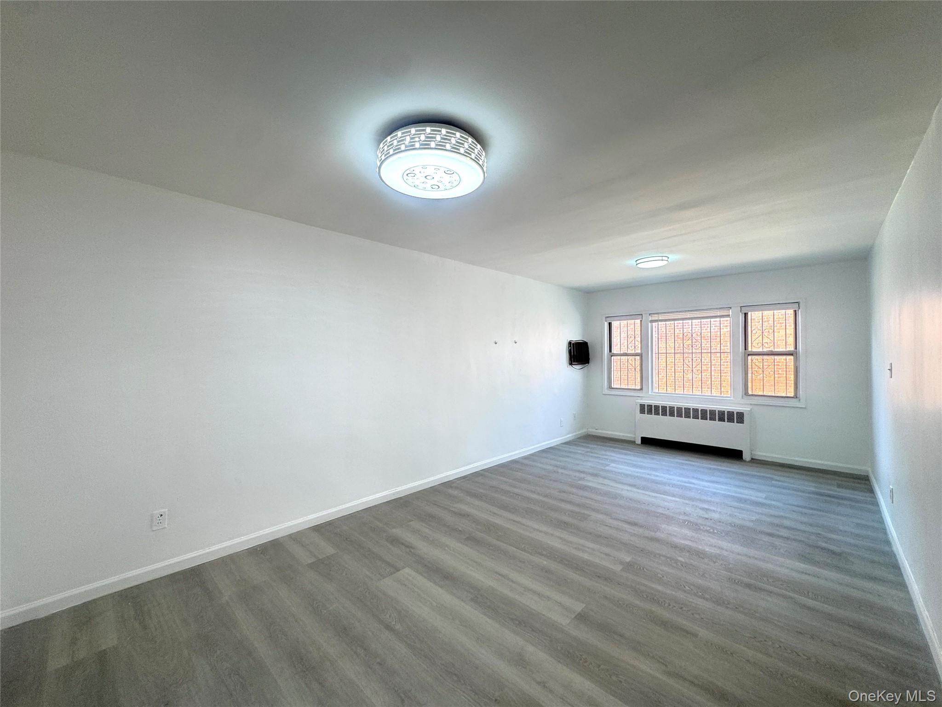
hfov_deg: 102.1
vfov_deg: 85.7
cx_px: 471
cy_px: 354
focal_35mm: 14
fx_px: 381
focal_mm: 2.22
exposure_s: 1/120
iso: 64
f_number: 2.2
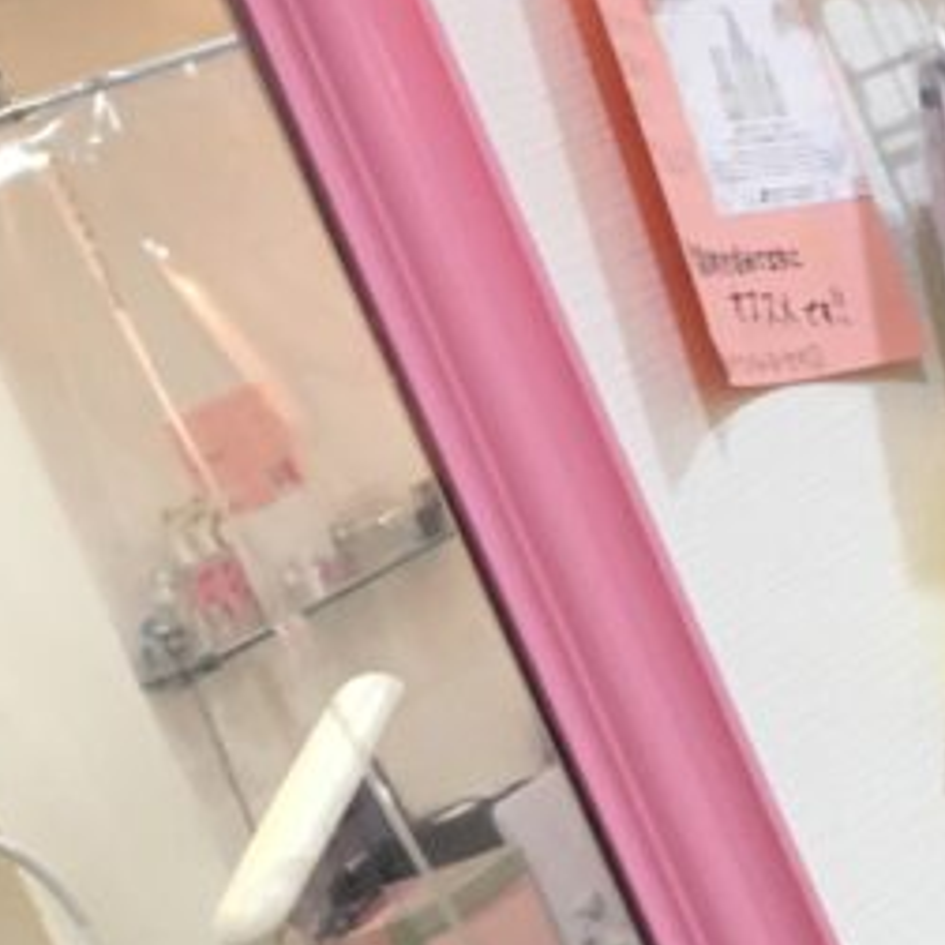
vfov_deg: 16.5
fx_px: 3212
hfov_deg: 16.5
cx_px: 79
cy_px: 862
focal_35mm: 104
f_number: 2.2
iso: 160
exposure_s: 1/30
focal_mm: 4.15
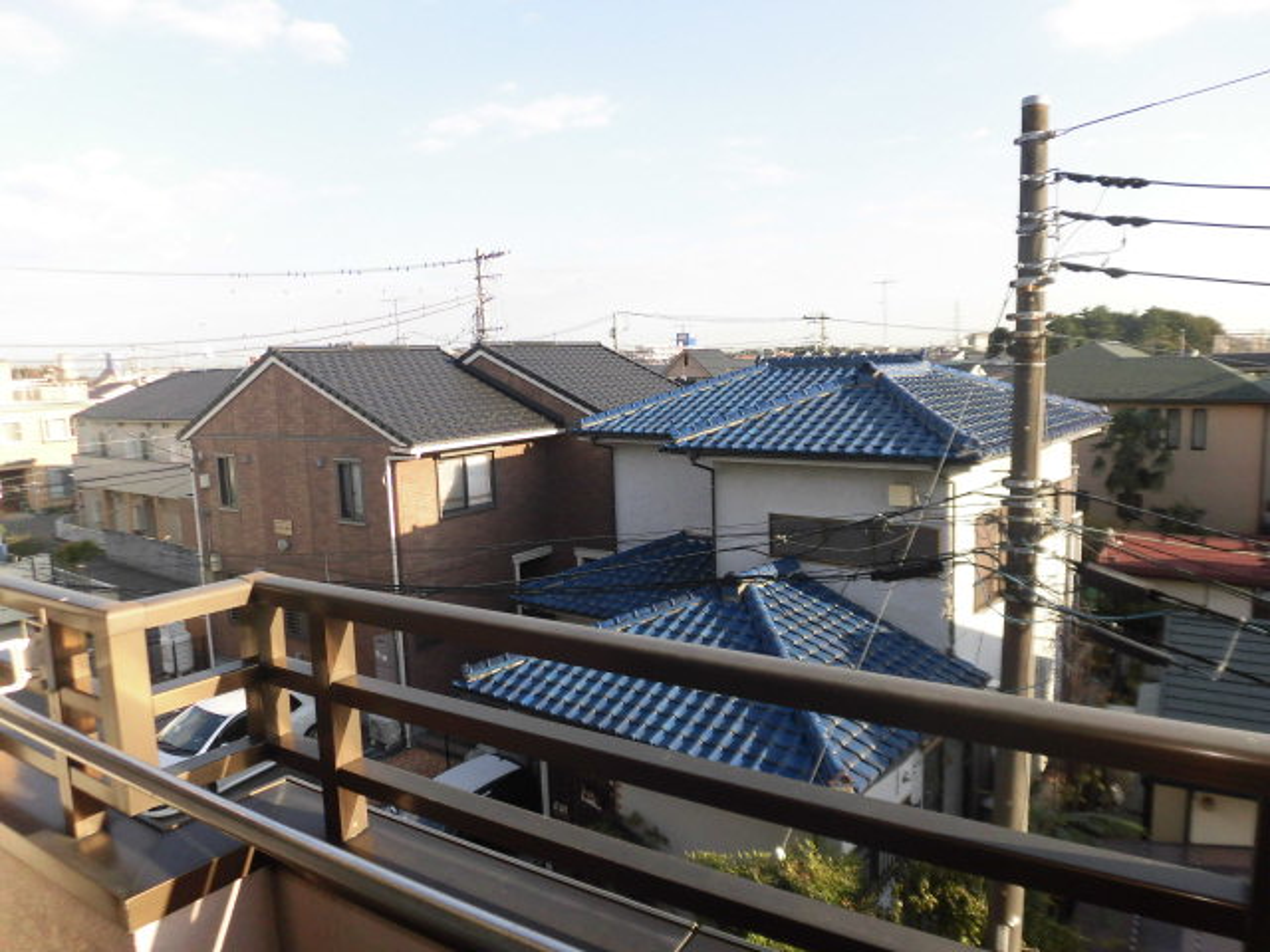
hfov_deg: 71.6
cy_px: 476
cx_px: 635
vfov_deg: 56.8
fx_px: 881
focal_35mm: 24
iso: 100
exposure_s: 1/640
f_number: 3.1
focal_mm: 4.3
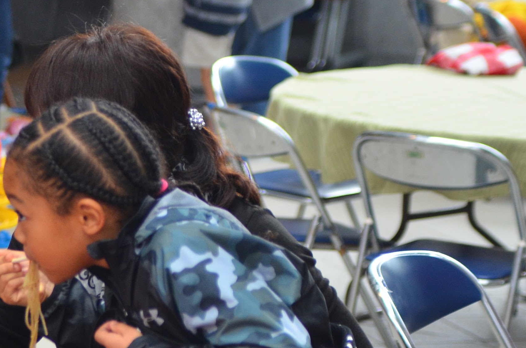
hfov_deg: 11.9
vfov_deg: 8.0
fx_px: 2494
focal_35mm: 171
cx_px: 11
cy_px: 268
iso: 800
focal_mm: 52
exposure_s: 1/180
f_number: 2.8
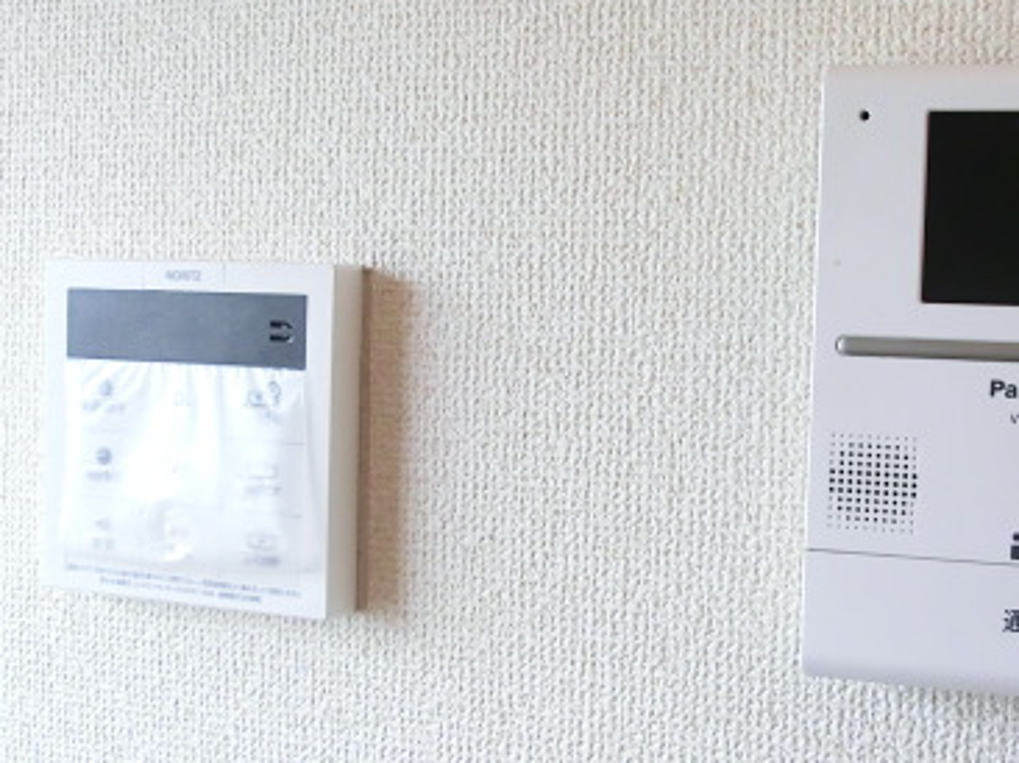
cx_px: 707
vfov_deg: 34.3
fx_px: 1236
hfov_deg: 43.9
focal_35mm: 42
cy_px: 407
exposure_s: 1/60
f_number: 3
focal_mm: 4.24
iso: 320
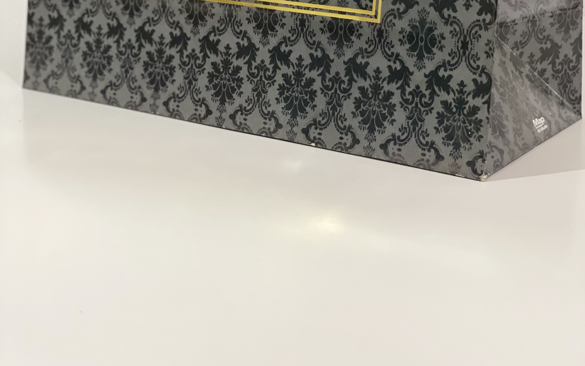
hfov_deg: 27.8
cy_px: -27
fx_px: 1180
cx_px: 292
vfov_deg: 17.1
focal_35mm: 74
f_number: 2
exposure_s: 1/40
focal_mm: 6
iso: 400
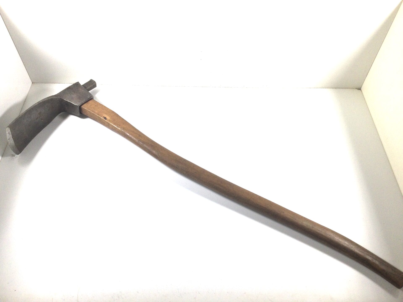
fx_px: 361
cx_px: 202
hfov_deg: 58.4
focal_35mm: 31
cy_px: 151
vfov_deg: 45.4
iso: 40
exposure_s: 1/100
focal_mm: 3.3
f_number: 2.4
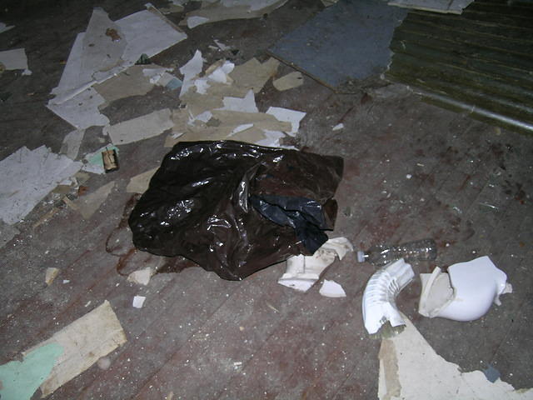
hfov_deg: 47.9
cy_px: 200
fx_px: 601
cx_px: 266
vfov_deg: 36.8
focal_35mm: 39
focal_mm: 8
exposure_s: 1/60.1
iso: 50
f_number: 3.1
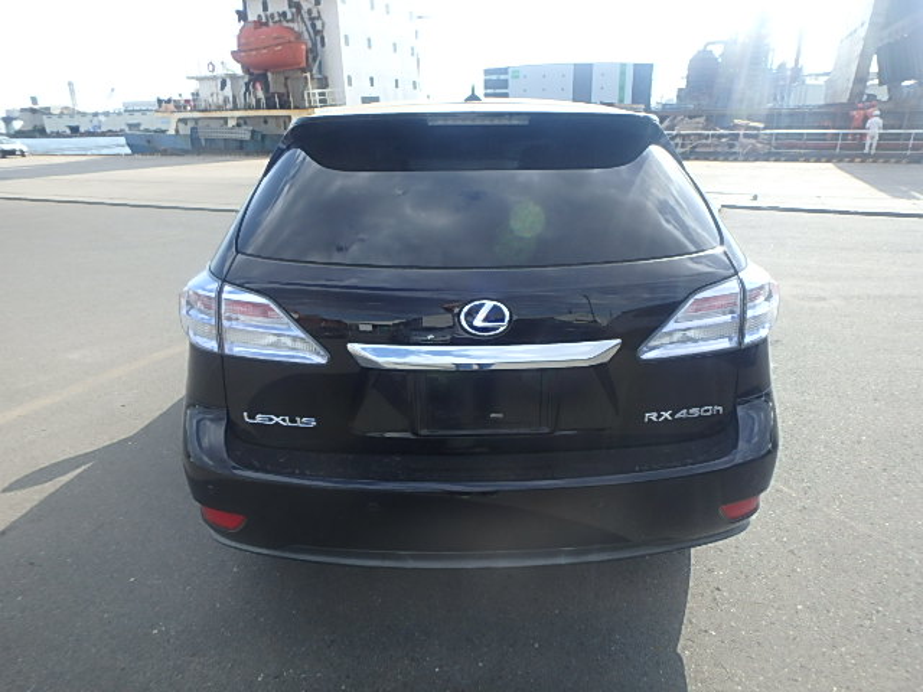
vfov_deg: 63.4
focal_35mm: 21
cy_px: 346
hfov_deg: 79.0
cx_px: 462
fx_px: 560
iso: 125
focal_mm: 3.7
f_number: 3.5
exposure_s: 1/400
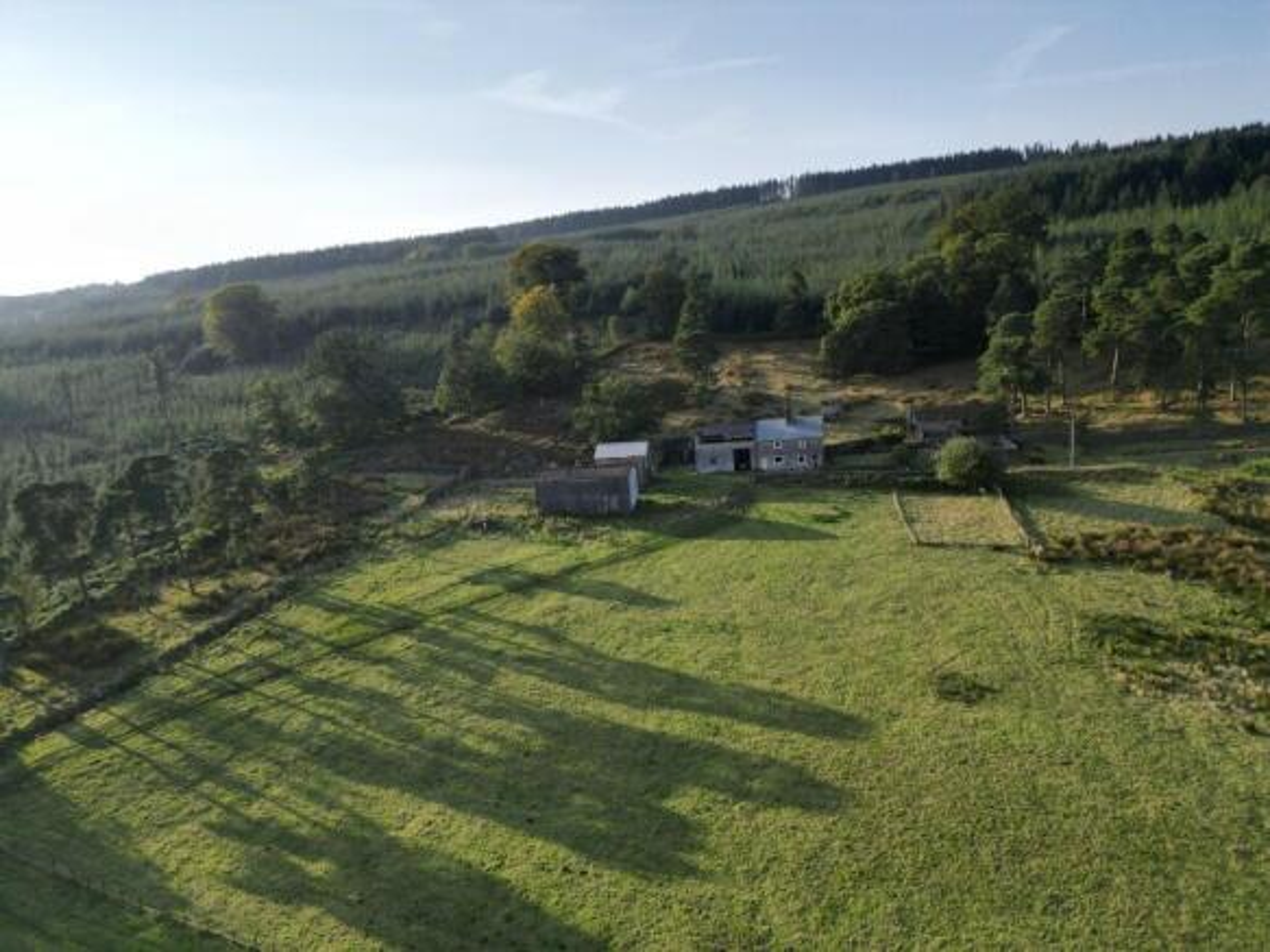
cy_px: 476
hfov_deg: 71.6
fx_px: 880
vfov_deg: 56.8
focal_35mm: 24
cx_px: 635
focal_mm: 6.72
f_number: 1.7
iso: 100
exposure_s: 1/2000
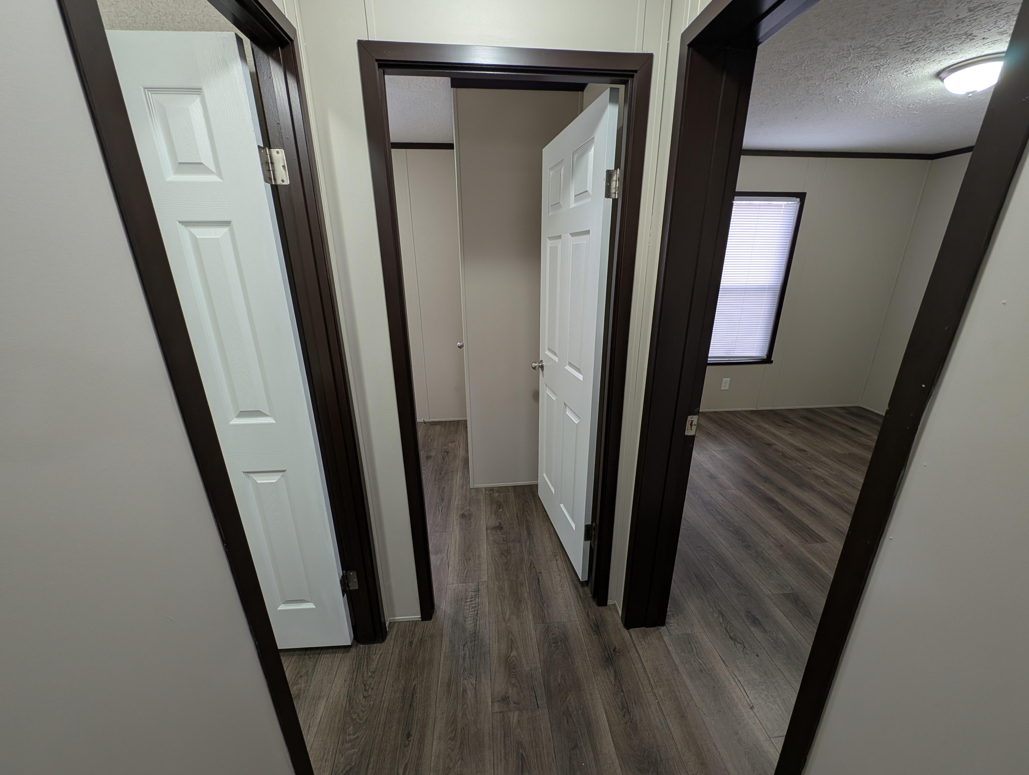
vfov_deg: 94.6
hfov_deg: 110.5
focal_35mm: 12
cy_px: 388
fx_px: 357
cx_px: 514
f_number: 1.95
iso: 70
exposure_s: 1/40
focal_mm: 2.23
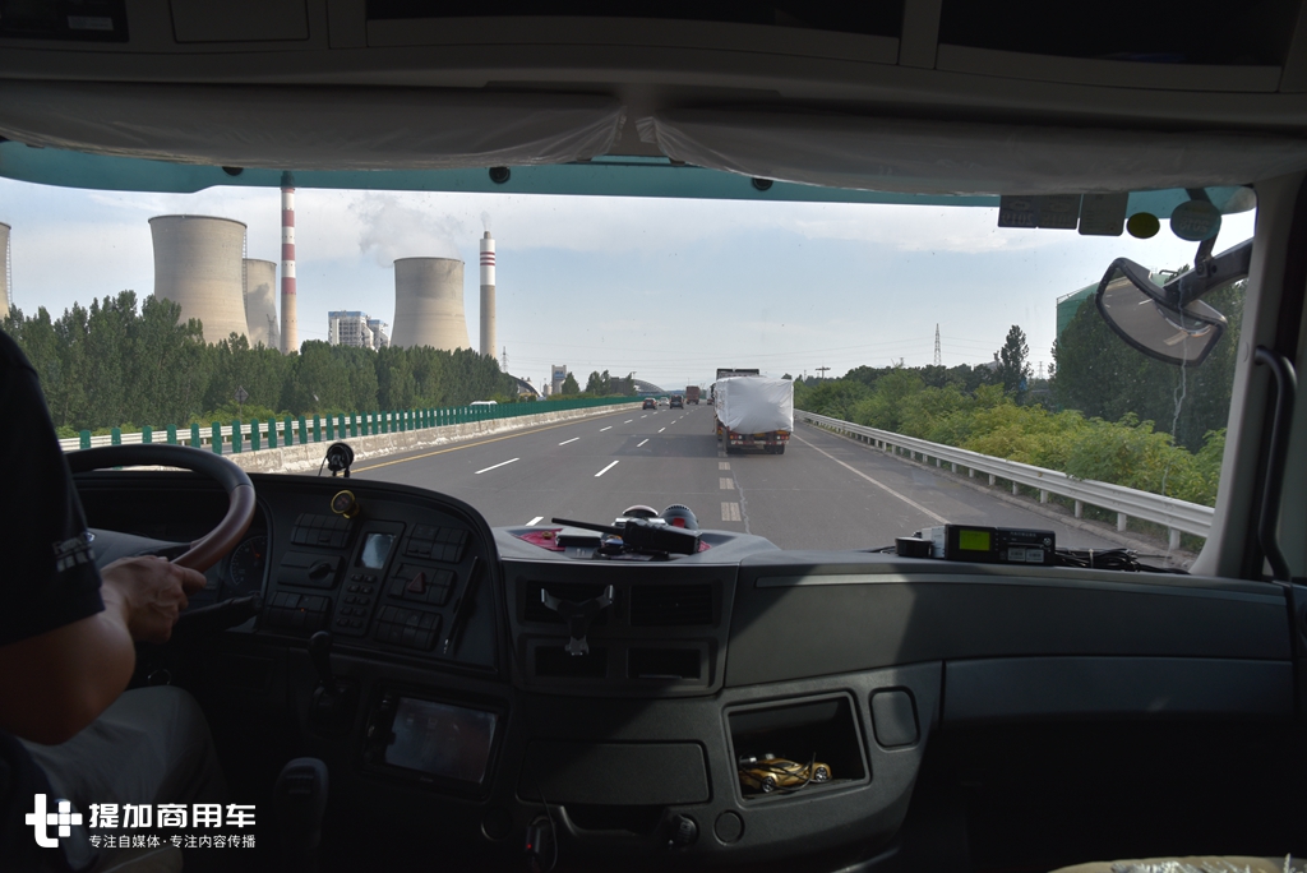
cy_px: 436
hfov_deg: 73.7
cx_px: 654
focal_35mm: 24
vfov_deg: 53.2
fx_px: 872
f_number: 8
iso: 200
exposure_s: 1/250
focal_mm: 24
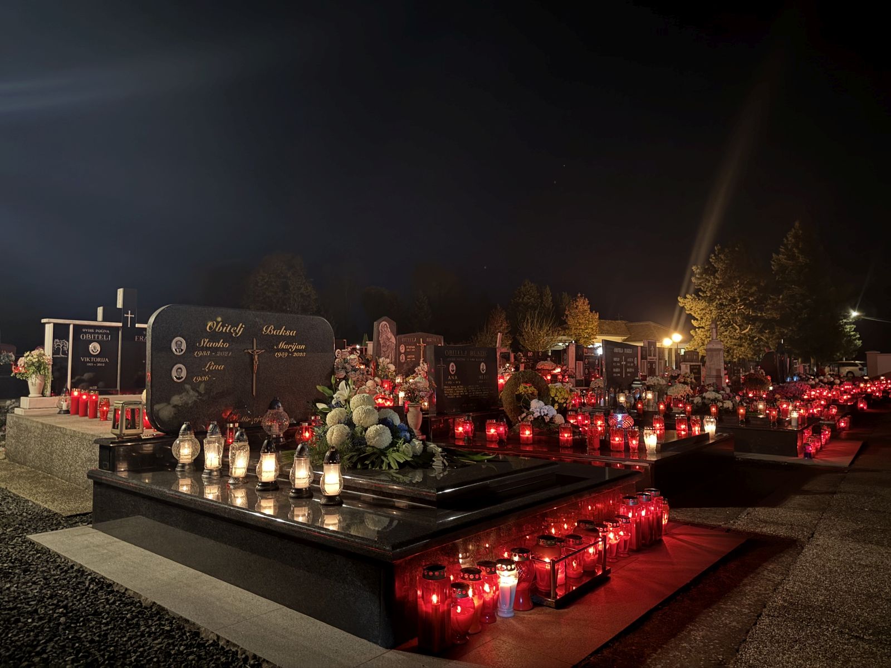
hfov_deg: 71.6
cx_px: 446
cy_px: 334
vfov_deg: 56.8
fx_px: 618
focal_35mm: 24
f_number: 1.78
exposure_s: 1/9
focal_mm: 6.76
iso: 1250
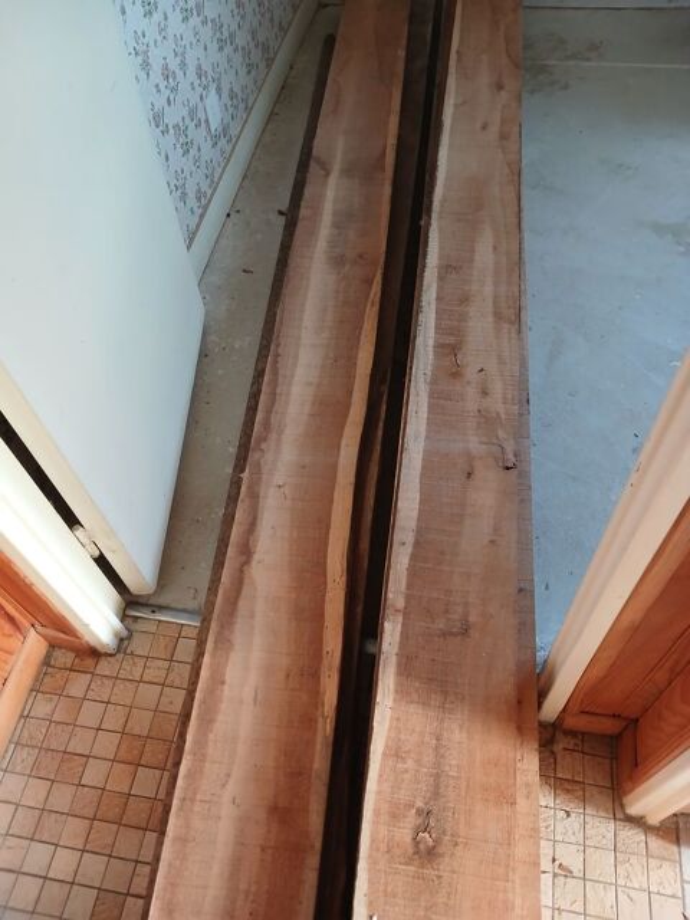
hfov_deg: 51.4
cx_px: 345
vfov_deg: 65.3
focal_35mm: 27
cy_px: 460
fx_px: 718
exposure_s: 1/33.3
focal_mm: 3.98
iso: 200
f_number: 1.8
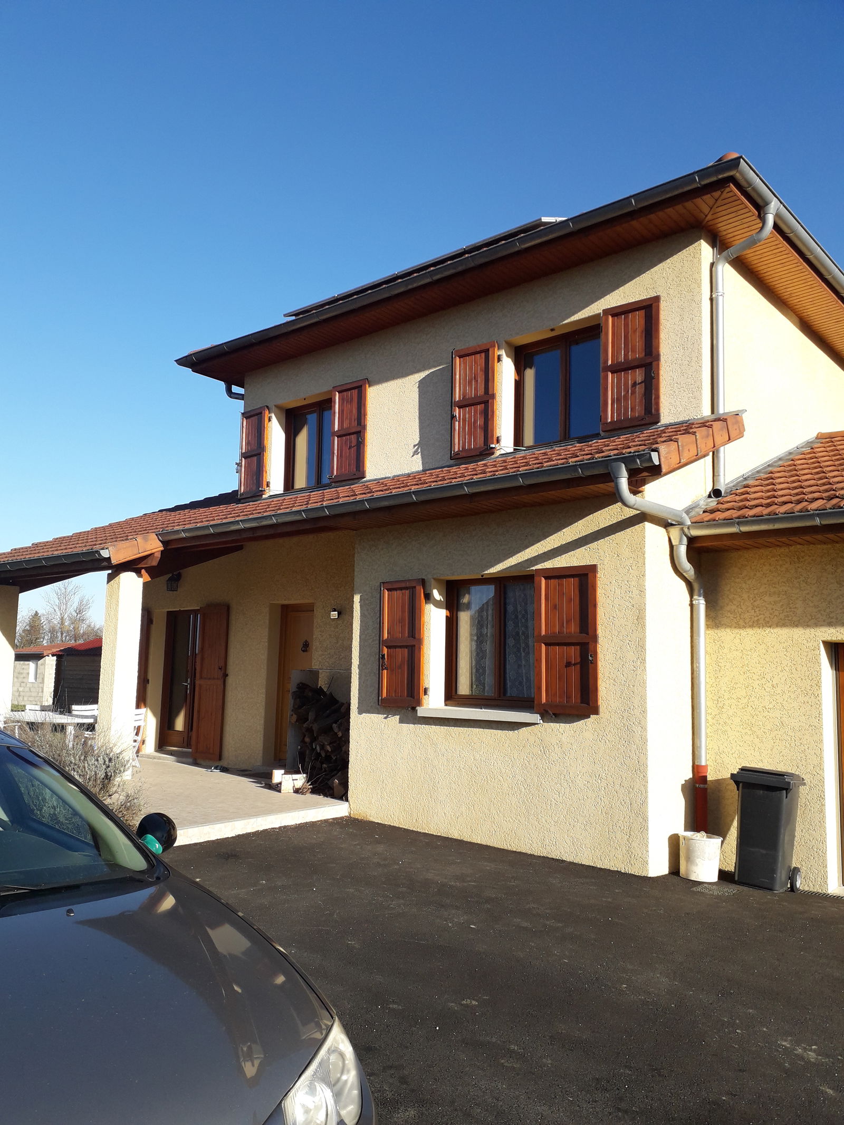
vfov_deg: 65.3
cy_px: 562
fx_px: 878
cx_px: 422
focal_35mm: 27
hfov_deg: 51.4
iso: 40
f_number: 1.9
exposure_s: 1/1006
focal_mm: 3.6
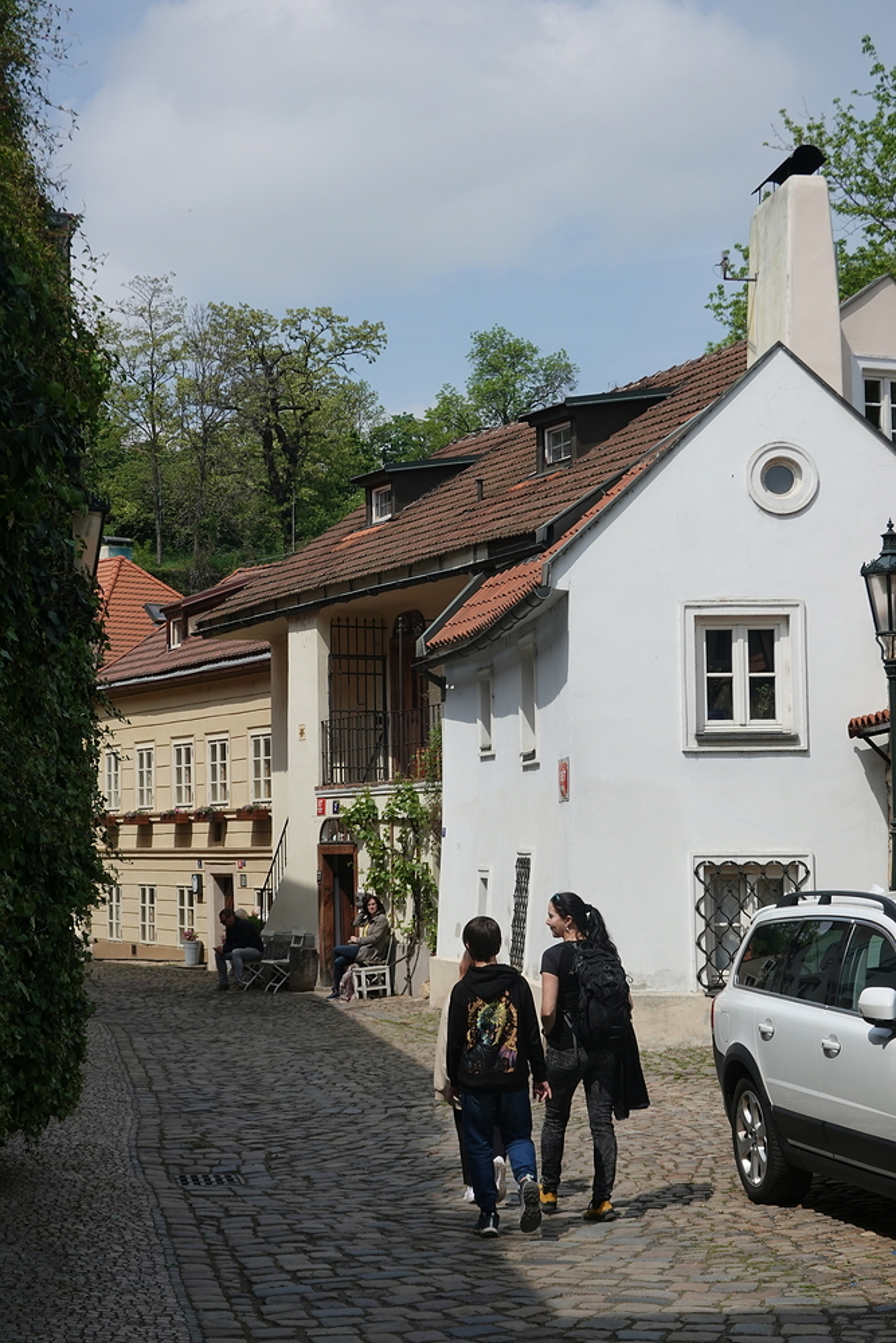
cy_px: 672
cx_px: 448
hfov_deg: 21.9
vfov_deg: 32.4
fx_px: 2314
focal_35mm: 62
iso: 125
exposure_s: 1/1600
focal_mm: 22.92
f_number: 4
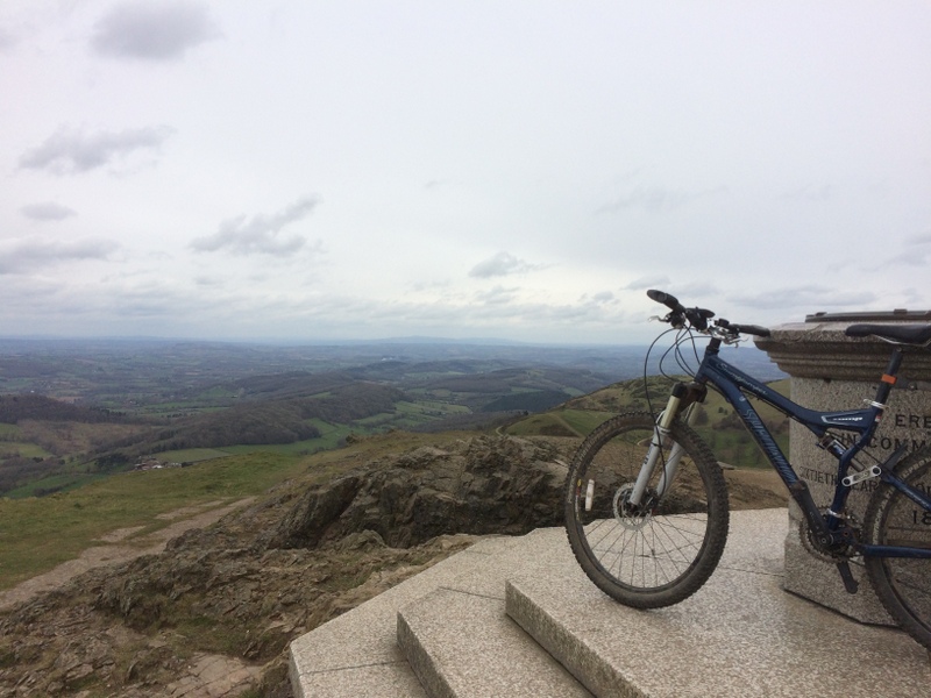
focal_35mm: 29
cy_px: 349
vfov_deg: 48.2
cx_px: 466
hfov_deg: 61.7
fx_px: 780
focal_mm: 4.15
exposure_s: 1/1709
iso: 32
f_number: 2.2
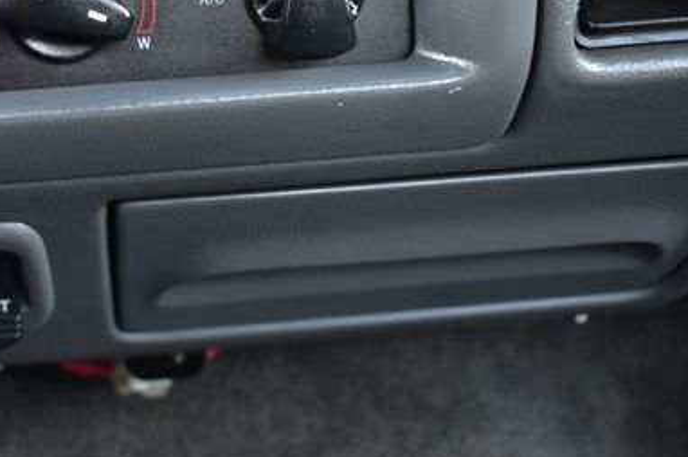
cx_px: 144
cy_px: 117
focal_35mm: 63
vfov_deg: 21.4
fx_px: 1200
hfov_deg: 31.2
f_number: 4.5
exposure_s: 1/15
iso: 1600
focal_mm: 25
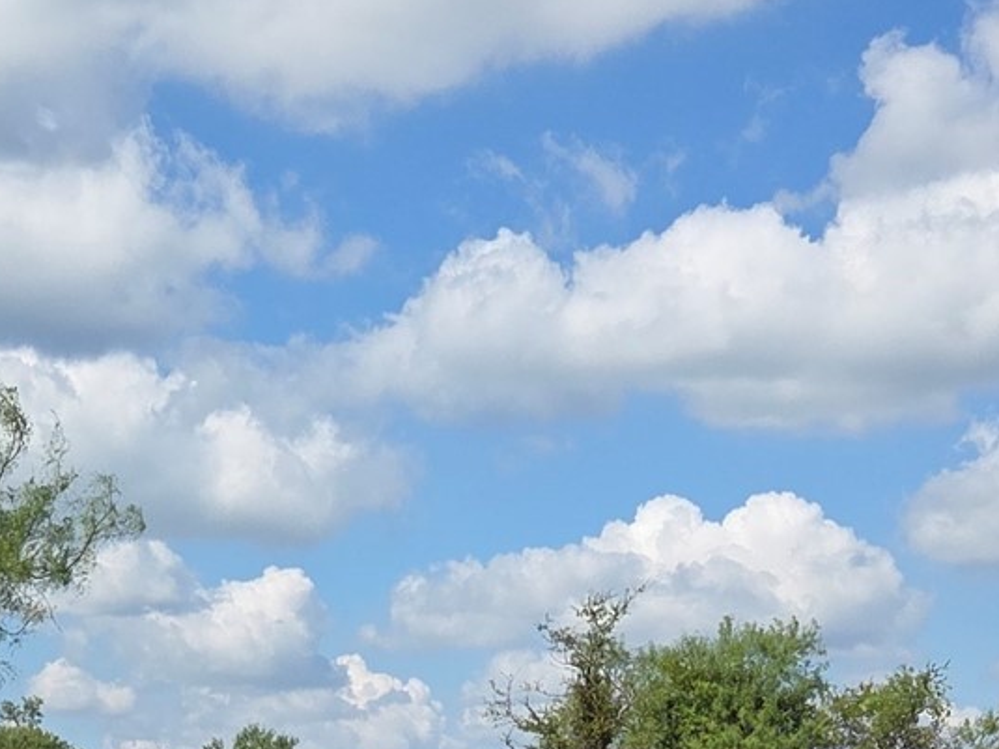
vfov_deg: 16.0
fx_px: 2539
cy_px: 949
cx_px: 260
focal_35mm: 88
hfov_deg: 22.1
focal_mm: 5.4
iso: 80
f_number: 1.8
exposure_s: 1/7075
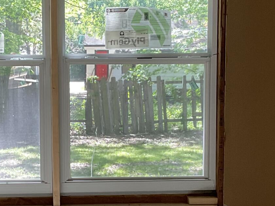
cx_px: 83
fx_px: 818
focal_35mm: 103
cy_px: 153
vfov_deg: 14.3
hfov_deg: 19.0
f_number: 1.8
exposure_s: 1/60
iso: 40
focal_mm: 3
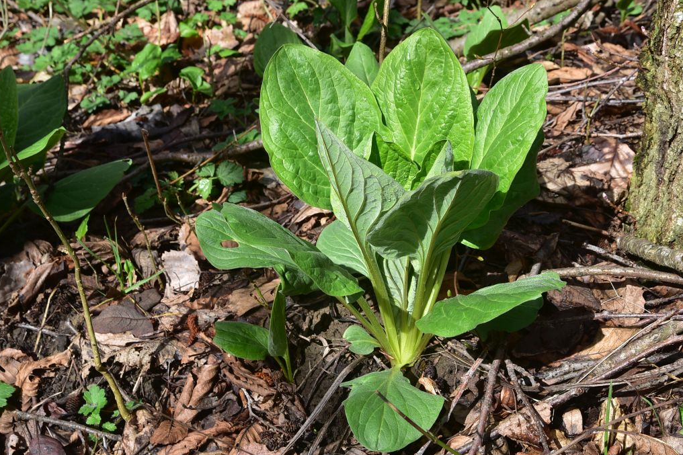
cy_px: 189
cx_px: 377
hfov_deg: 31.4
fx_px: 1214
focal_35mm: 64
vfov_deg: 21.2
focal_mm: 50
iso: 160
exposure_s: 1/125
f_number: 13
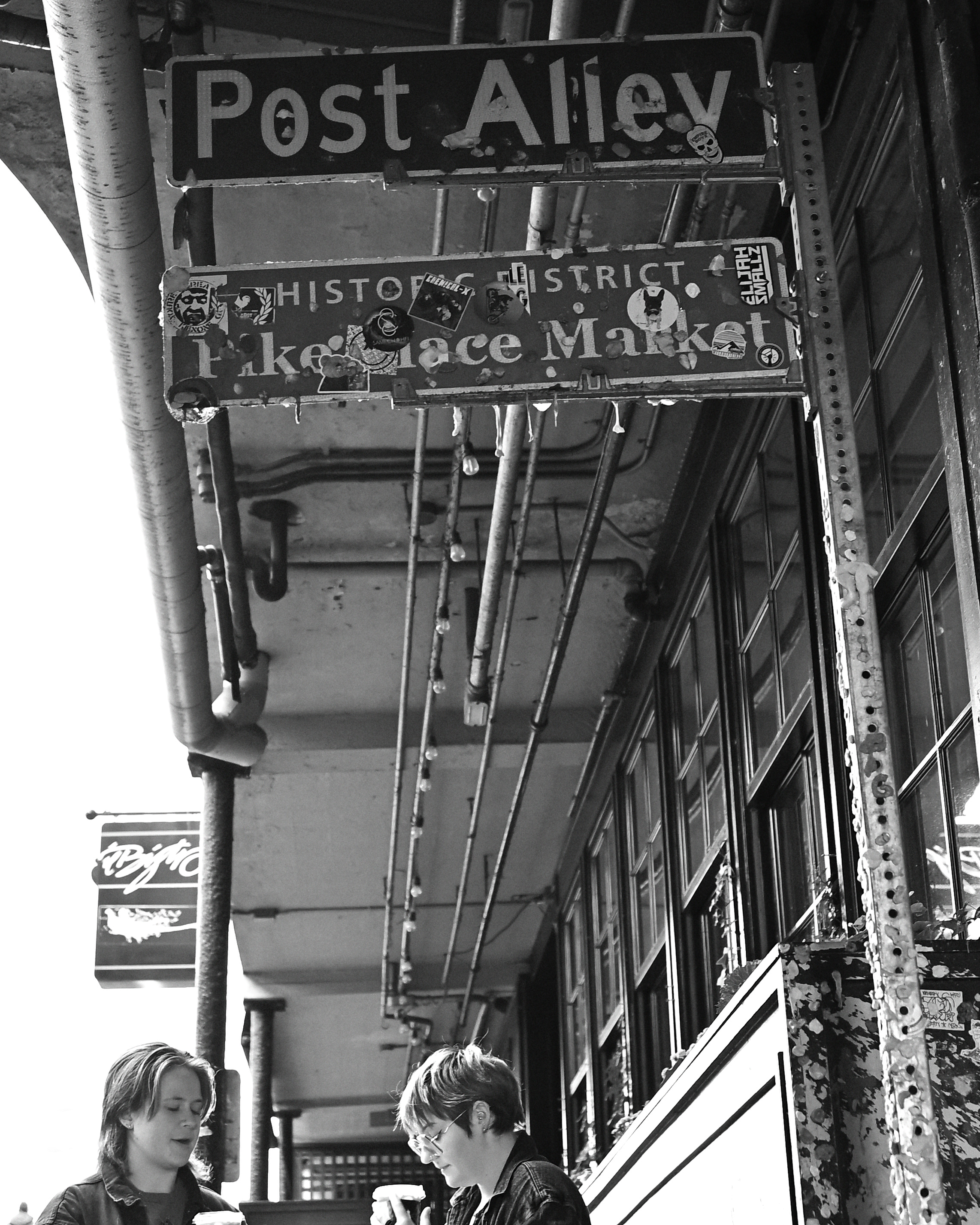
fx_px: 1994
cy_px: 631
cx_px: 495
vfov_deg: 34.1
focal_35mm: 55
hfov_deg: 27.6
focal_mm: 28
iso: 400
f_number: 2.8
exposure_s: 1/60
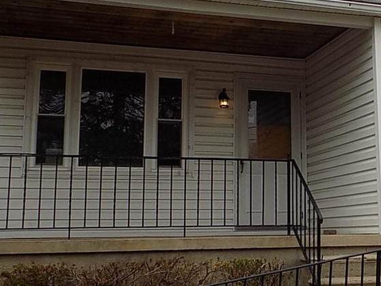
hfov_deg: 30.4
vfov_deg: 23.6
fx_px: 683
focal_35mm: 62
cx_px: 306
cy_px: 110
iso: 80
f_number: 3.2
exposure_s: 1/800
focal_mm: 4.8
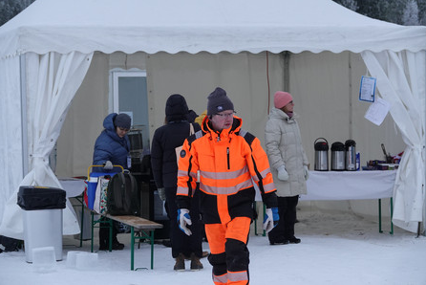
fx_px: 1516
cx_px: 212
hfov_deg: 16.0
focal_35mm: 128
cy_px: 142
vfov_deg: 10.7
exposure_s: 1/400
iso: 640
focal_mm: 46.41
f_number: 4
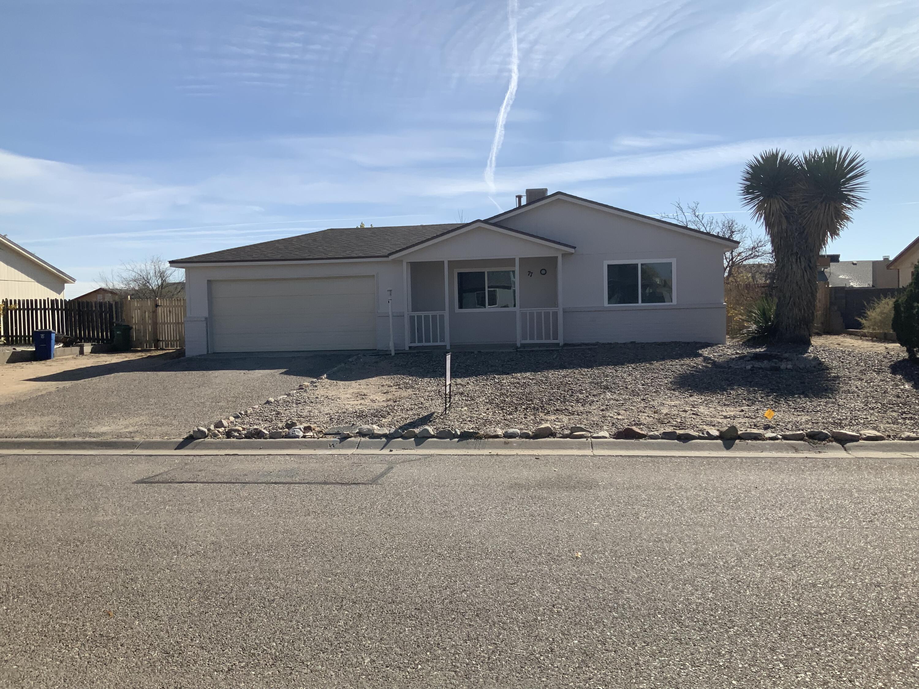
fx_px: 770
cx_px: 460
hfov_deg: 61.7
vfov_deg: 48.2
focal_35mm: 29
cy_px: 344
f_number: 1.8
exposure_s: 1/3534
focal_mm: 3
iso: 20
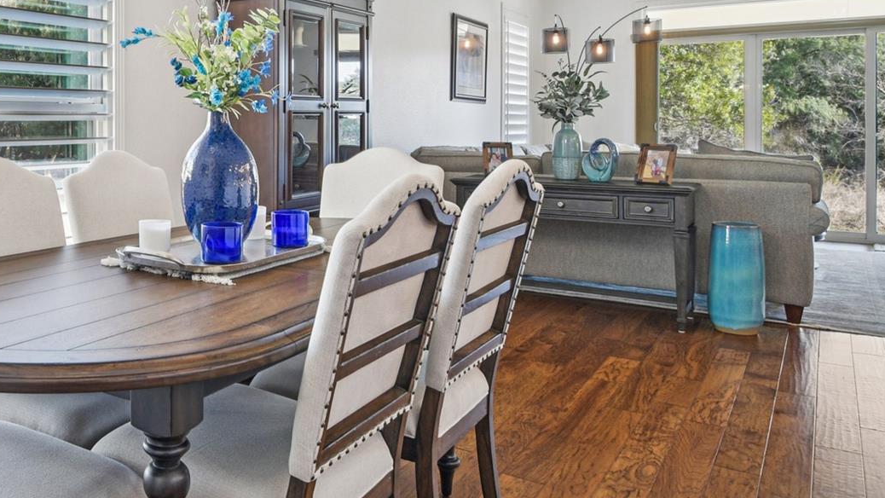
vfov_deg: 36.5
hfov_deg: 58.0
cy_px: 98
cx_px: 179
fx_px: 728
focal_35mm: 31
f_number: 8
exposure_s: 1/13
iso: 400
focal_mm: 10
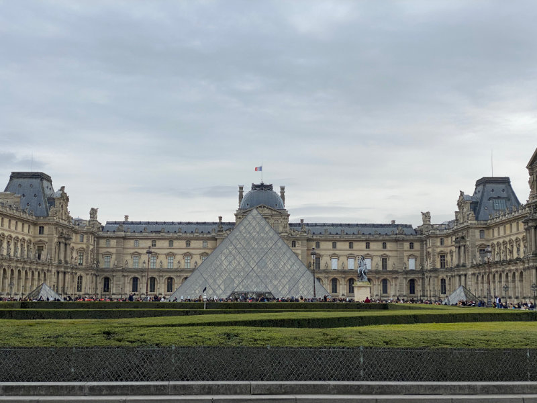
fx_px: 807
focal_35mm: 52
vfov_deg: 28.0
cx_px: 268
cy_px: 202
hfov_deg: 36.8
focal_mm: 6
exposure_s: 1/421
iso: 20
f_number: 2
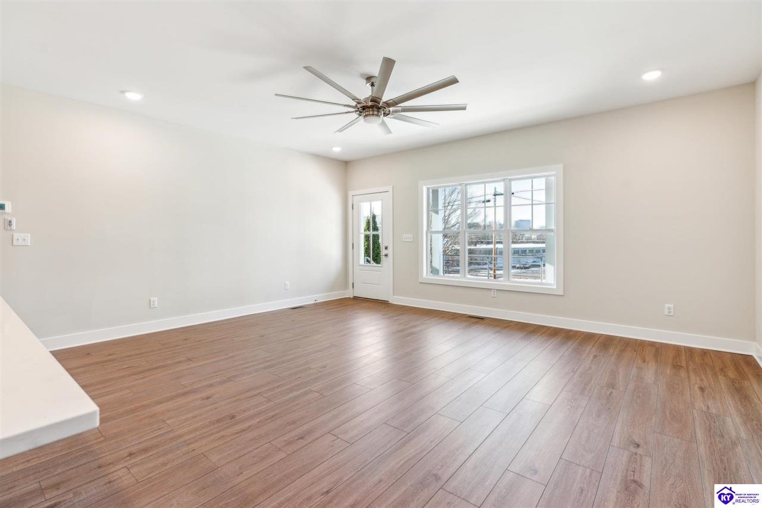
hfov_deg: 96.7
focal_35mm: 16
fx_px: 339
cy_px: 254
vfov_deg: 73.7
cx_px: 381
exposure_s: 1/50
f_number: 6.3
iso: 400
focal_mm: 16
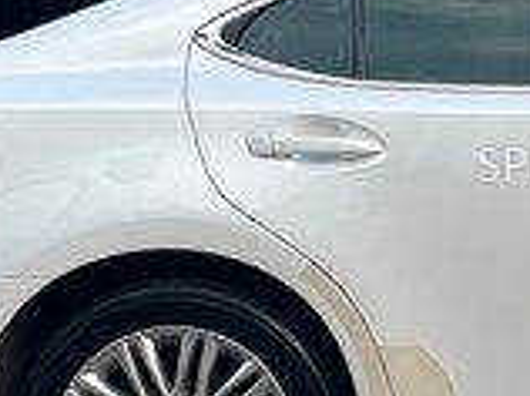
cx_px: 795
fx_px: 1942
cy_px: 164
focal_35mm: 127
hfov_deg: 14.5
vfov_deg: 11.6
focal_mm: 4.2
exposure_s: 1/134
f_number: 1.6
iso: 32
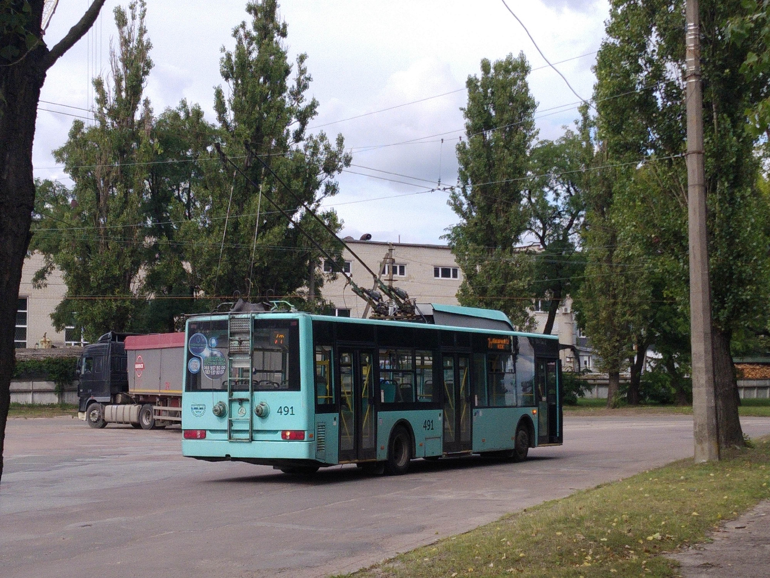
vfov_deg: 53.1
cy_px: 289
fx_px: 578
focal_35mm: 26
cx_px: 385
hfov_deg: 67.3
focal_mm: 3.82
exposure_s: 1/795
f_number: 2.2
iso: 100
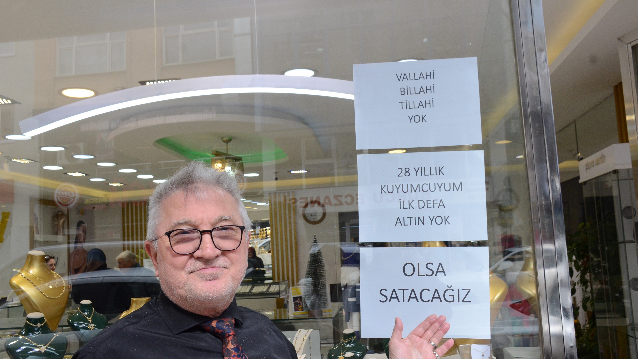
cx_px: 318
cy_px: 191
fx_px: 618
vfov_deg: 32.4
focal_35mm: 37
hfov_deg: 54.6
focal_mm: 23
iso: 1000
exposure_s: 1/320
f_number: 9
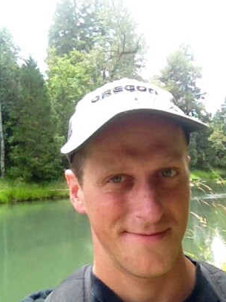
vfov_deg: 43.7
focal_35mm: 43
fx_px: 375
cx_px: 134
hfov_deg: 33.5
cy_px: 173
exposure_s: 1/1062
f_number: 2.4
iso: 125
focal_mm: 1.85
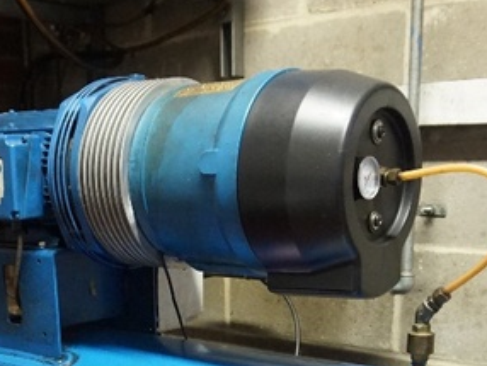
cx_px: 208
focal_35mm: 58
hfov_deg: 33.2
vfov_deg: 23.7
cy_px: 400
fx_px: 817
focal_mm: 16
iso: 3200
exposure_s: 1/40
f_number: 3.5
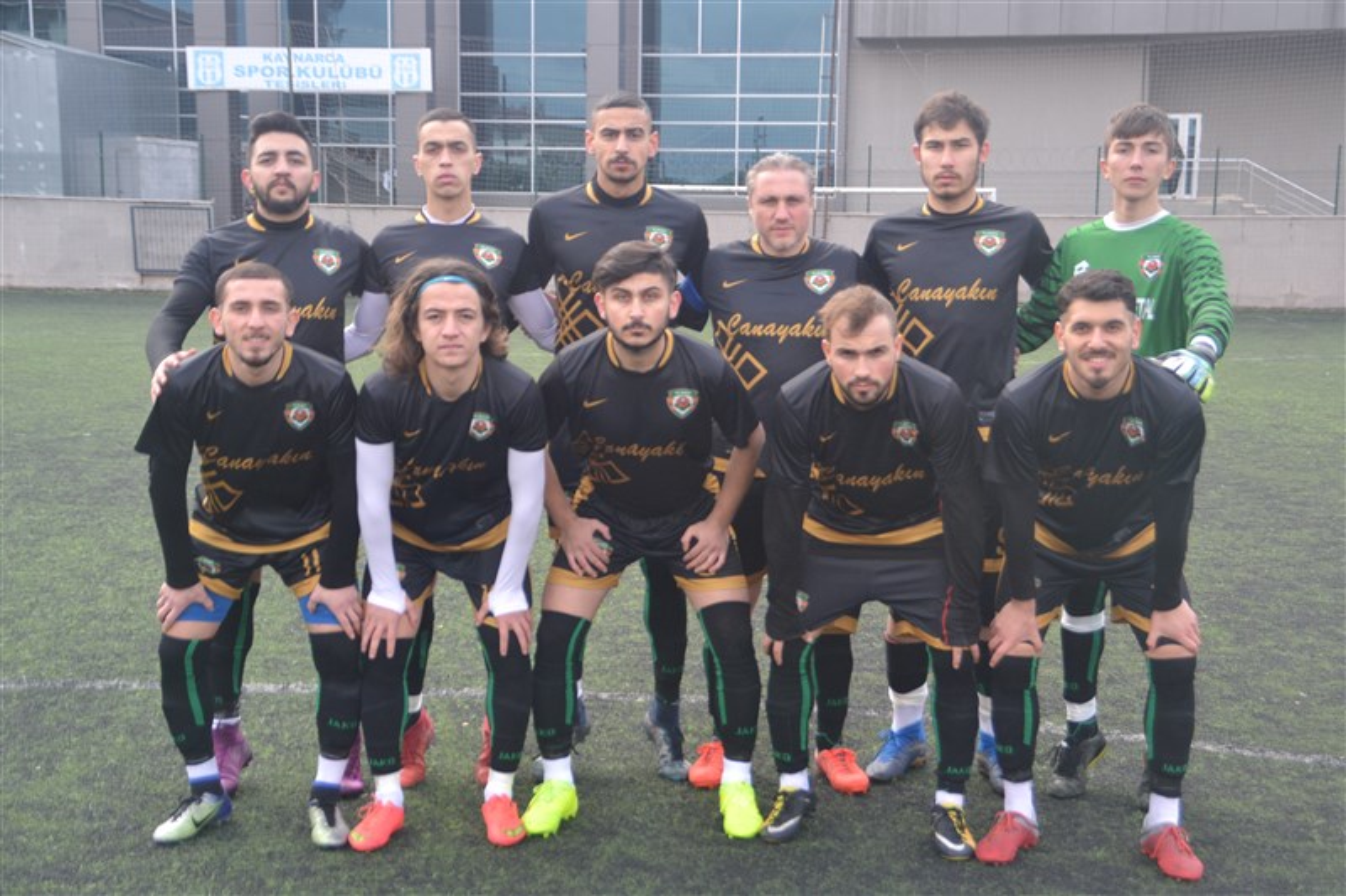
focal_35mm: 57
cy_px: 448
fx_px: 2131
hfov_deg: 35.1
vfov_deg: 23.8
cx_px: 673
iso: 640
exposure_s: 1/500
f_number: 4.5
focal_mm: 38
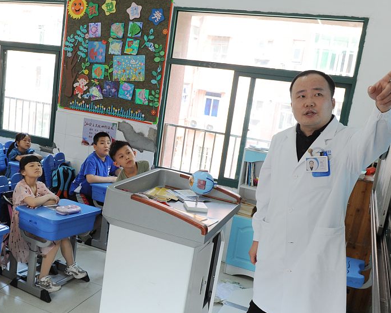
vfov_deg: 38.2
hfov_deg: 46.0
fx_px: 451
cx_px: 125
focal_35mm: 39
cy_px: 160
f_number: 5.6
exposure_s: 1/125
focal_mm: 24
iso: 1000
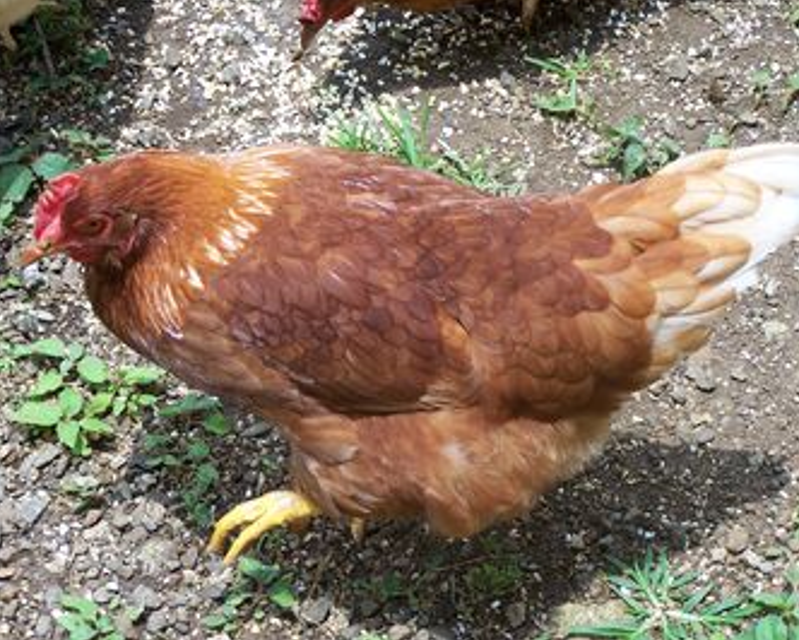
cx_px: 426
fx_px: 2626
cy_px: 318
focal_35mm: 111
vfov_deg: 13.9
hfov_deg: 17.3
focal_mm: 17.5
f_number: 3.2
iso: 80
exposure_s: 1/500
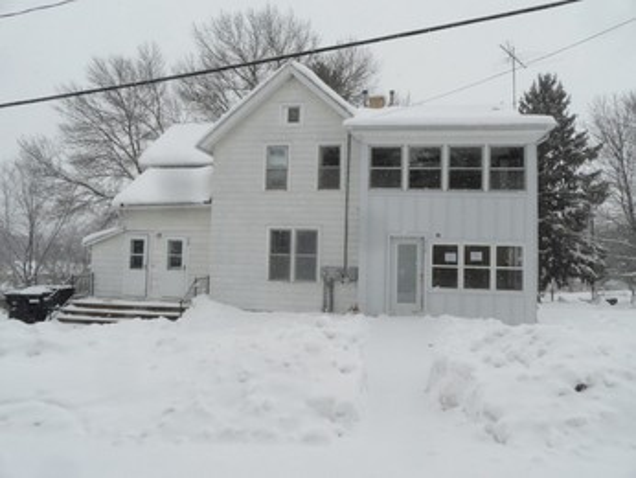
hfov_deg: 71.6
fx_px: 441
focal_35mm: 24
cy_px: 239
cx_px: 318
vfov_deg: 56.9
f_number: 4.6
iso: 80
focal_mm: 3.9
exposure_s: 1/750
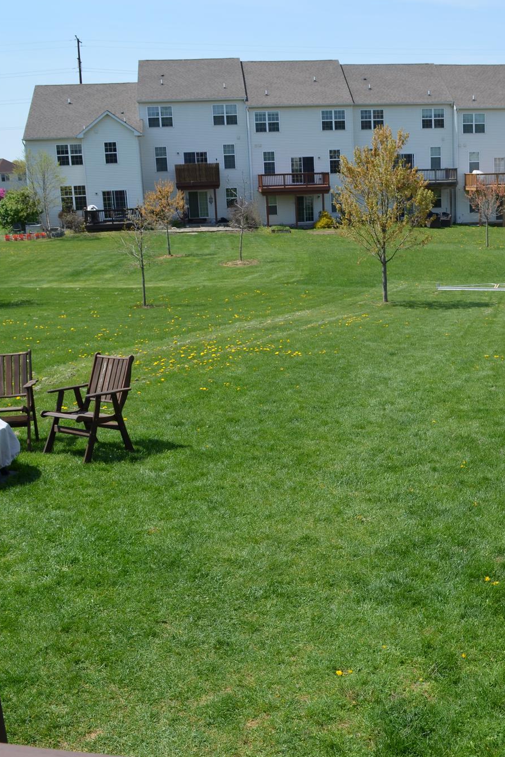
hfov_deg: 32.1
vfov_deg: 47.4
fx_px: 863
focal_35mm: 41
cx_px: 370
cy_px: 377
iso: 100
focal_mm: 18
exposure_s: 1/250
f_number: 8
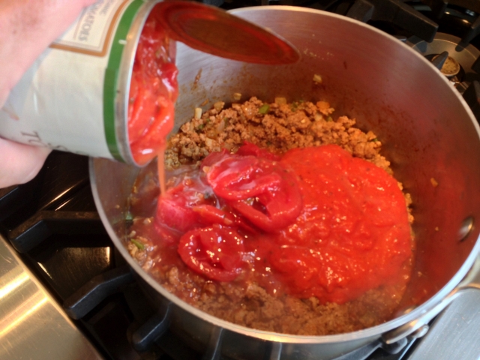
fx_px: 458
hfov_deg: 55.4
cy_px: 180
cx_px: 240
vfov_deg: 42.9
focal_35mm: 33
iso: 50
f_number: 2.4
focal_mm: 4.12
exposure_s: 1/20
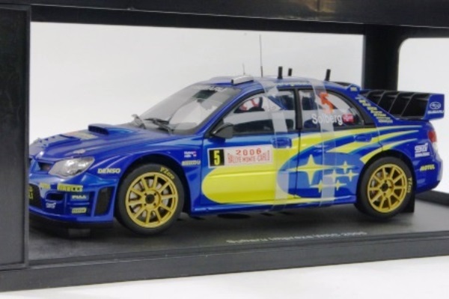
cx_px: 224
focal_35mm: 82
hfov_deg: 24.6
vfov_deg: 16.5
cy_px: 150
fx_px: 1028
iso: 1600
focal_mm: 55
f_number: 29
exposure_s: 1/8
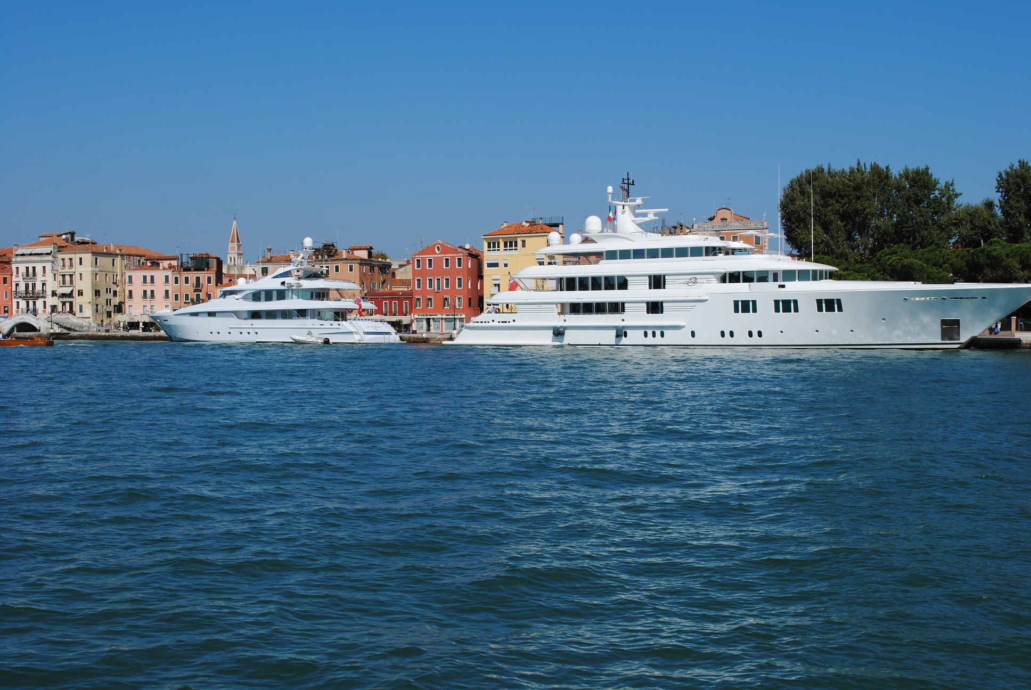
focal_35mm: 45
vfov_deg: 29.9
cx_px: 516
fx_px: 1290
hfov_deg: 43.6
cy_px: 345
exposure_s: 1/400
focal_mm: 30
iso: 100
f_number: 10
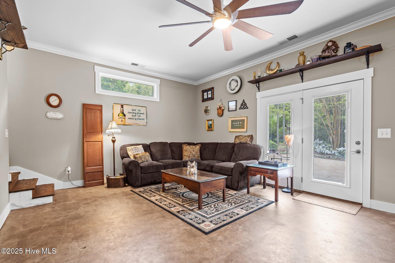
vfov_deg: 73.7
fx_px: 176
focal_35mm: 16
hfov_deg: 96.7
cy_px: 132
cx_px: 198
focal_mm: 16
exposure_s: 2
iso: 400
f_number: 8
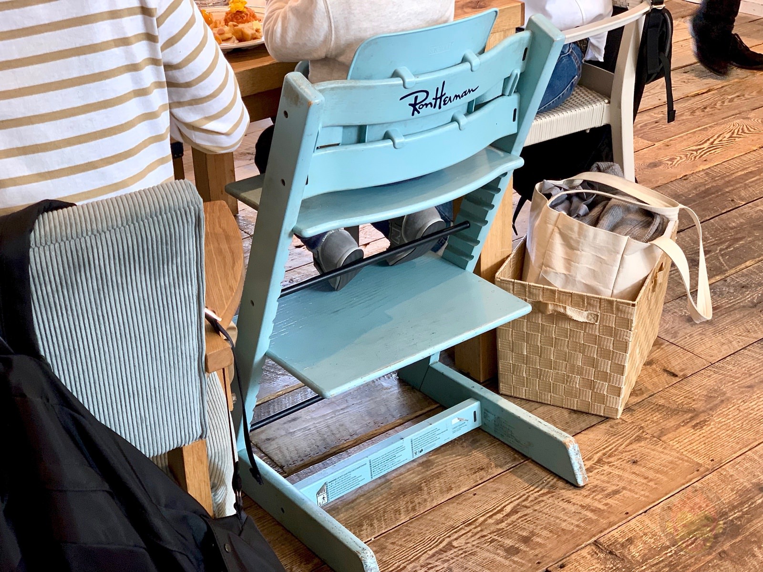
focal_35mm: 52
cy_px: 286
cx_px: 382
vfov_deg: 28.0
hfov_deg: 36.8
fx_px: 1146
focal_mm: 6
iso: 100
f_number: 2.4
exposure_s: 1/50
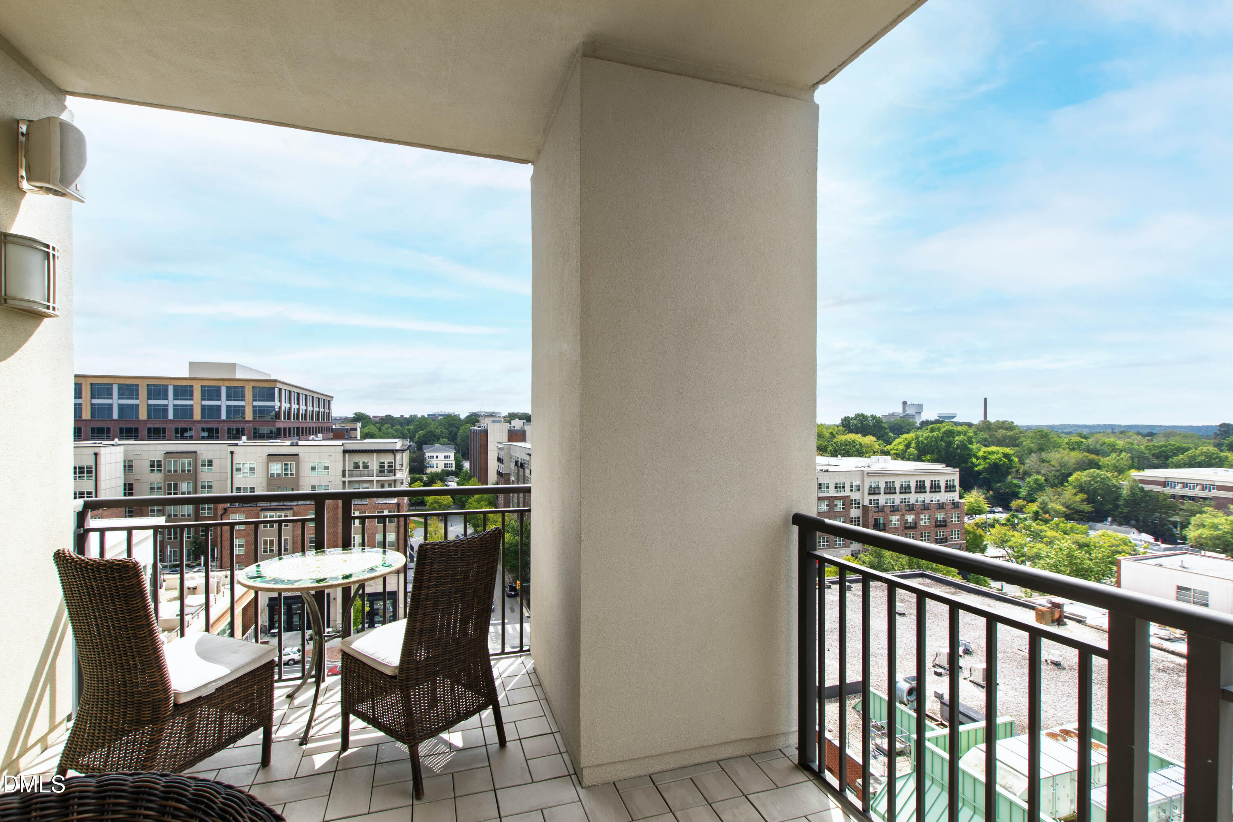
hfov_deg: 100.4
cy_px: 411
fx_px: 514
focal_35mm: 15
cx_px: 616
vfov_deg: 77.3
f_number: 8
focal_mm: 10
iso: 100
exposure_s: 1/100
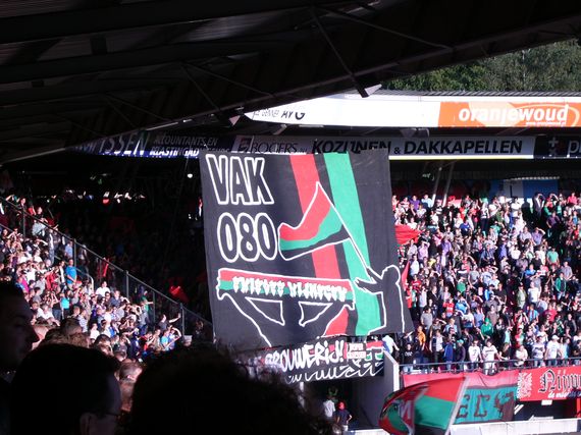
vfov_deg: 14.1
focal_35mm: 105
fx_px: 1762
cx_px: 290
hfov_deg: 18.7
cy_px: 218
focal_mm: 17.4
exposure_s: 1/100
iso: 50
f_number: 4.9
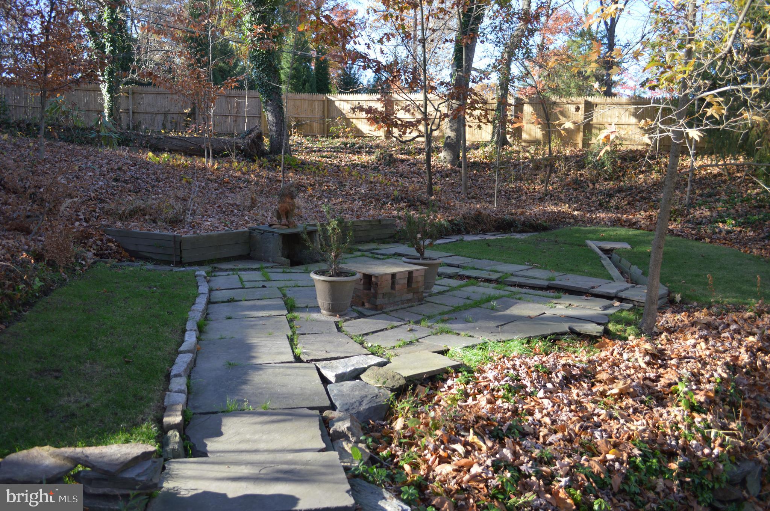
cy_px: 256
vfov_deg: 47.8
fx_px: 577
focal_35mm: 27
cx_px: 385
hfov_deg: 67.4
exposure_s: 1/125
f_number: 3.5
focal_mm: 18
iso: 100
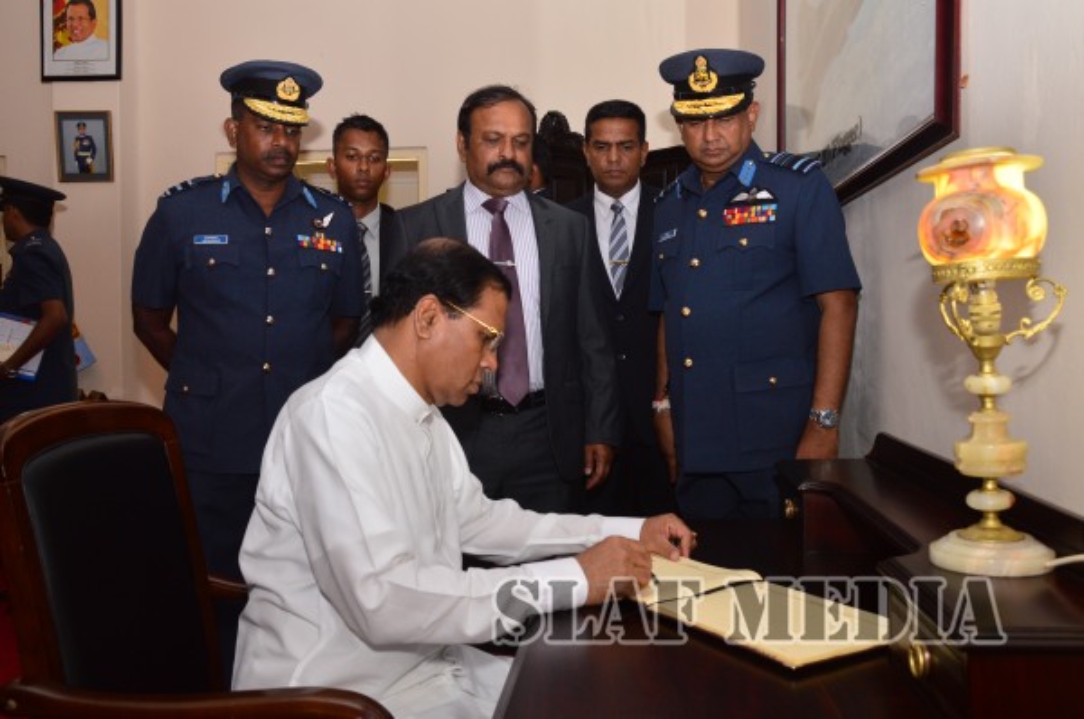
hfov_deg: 59.6
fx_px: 947
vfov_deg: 41.6
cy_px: 360
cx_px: 542
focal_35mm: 32
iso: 400
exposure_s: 1/80
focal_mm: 21
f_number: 5
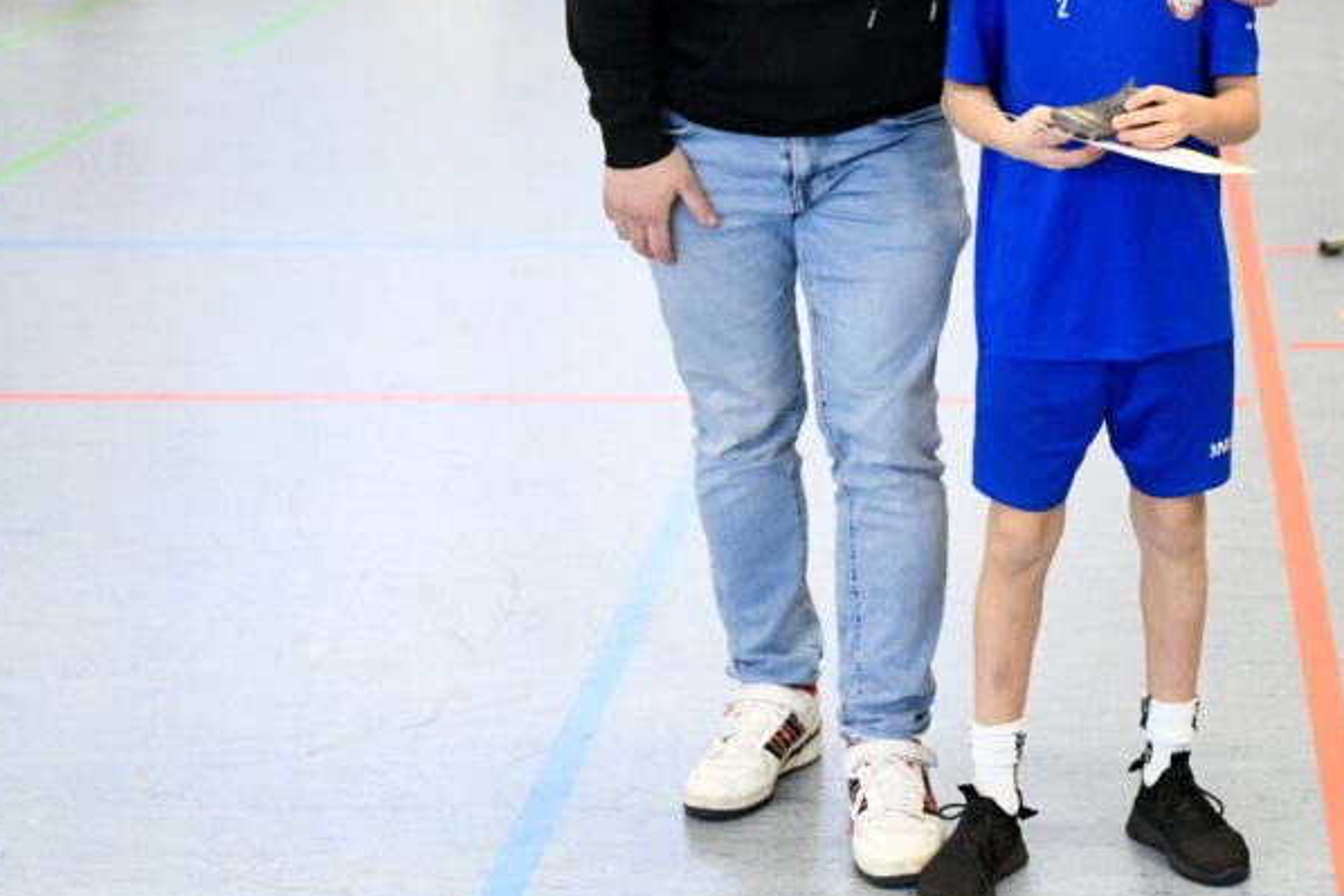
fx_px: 2875
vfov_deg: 17.5
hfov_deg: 26.0
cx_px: 1011
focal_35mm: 77
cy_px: 149
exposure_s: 1/800
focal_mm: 45
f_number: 2.8
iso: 8000
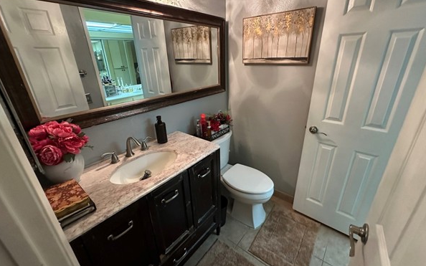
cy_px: 131
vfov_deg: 71.2
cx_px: 219
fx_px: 186
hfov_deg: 97.8
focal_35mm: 16
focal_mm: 2.22
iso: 1000
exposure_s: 1/60
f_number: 2.2
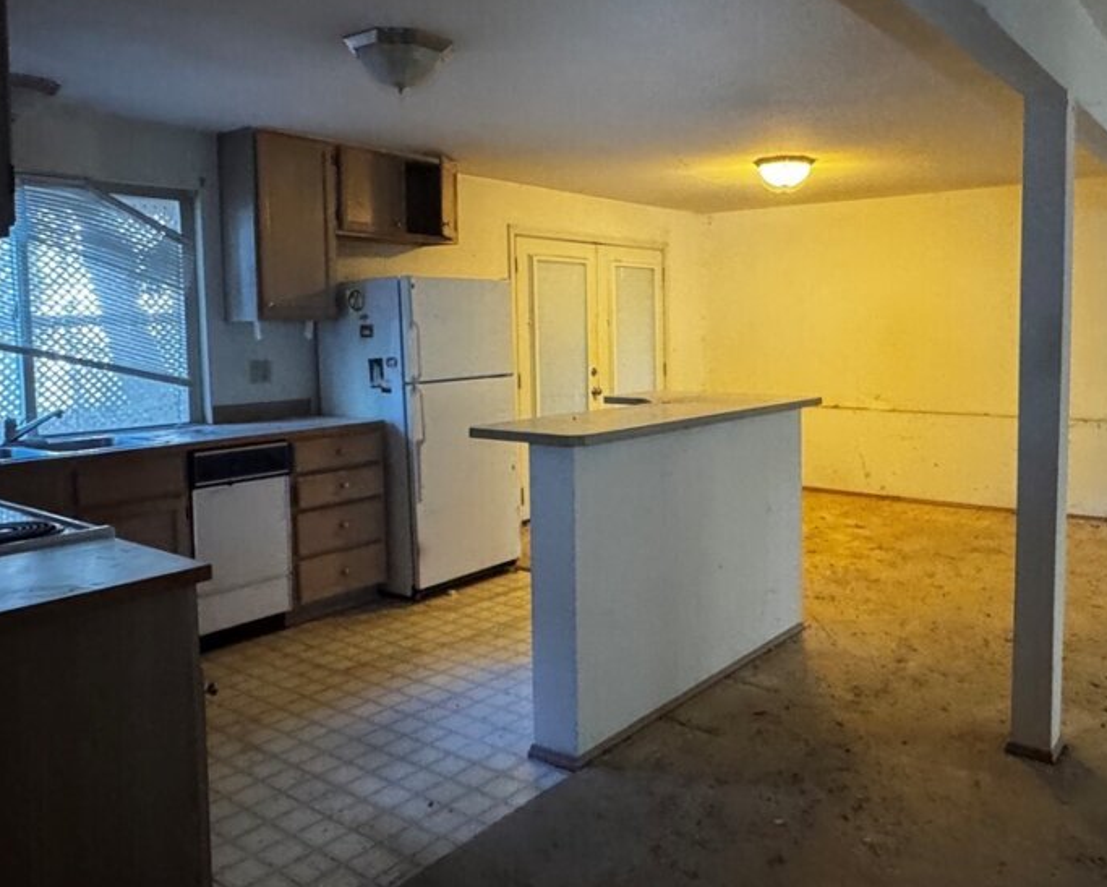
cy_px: 392
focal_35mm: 28
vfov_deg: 51.4
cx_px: 627
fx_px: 918
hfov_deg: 61.9
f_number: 2.2
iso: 1000
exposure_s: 1/40
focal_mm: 2.22
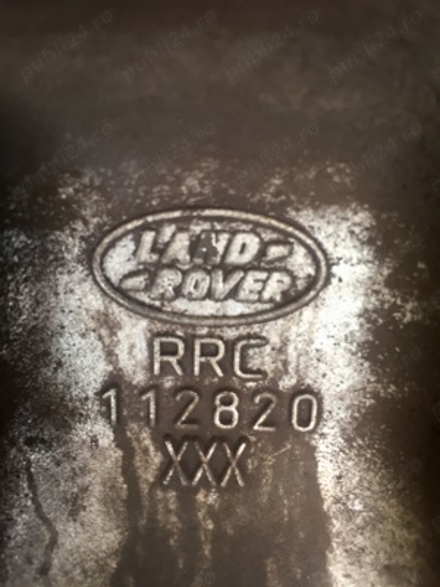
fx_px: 491
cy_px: 294
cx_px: 220
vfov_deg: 61.7
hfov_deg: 48.2
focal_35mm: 29
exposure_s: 1/33
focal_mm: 4.15
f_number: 2.2
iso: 100
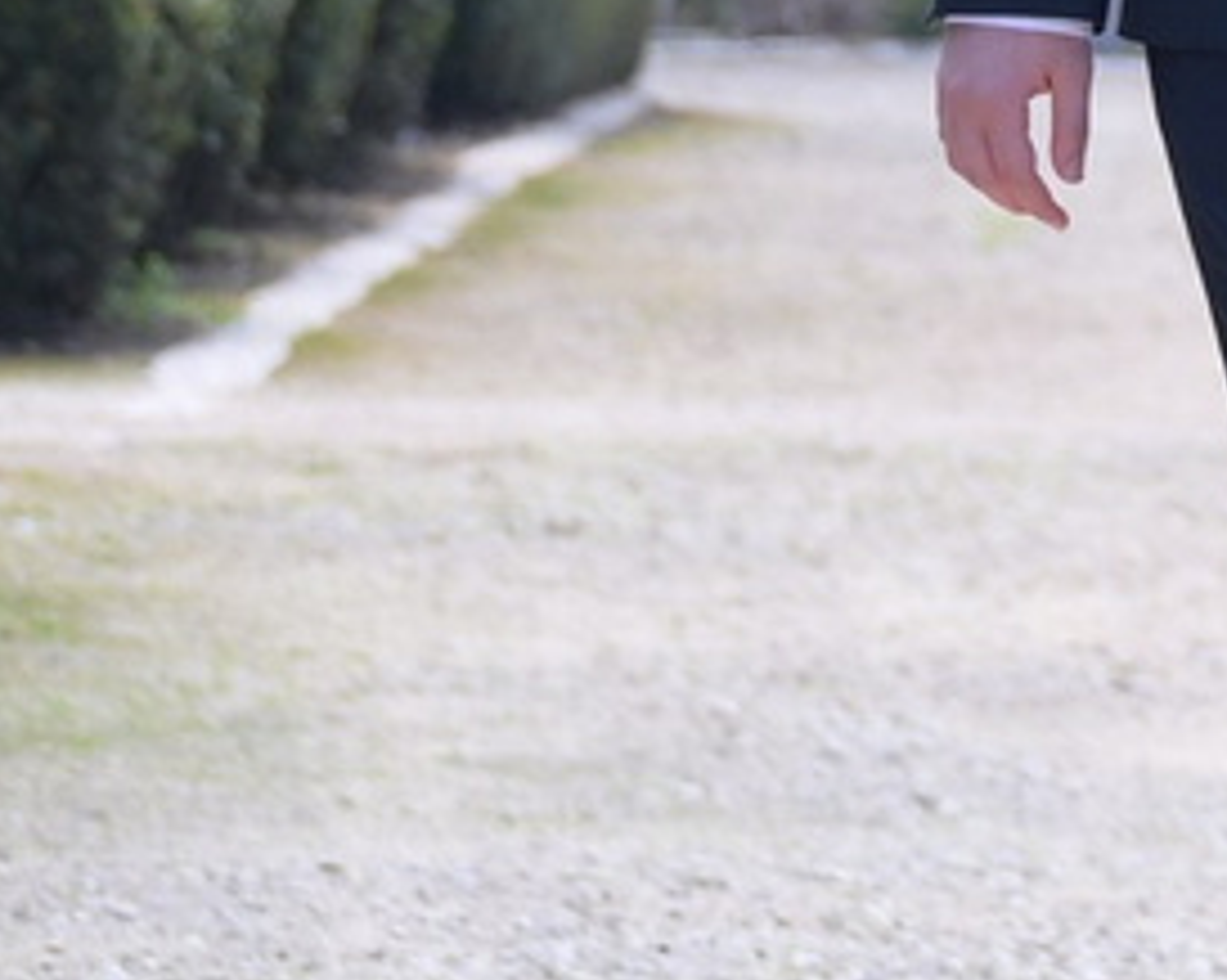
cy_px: -1140
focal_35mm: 432
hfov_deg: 4.4
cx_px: 3259
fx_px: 15677
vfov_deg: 3.5
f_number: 3.5
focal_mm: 49
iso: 125
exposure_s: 1/800
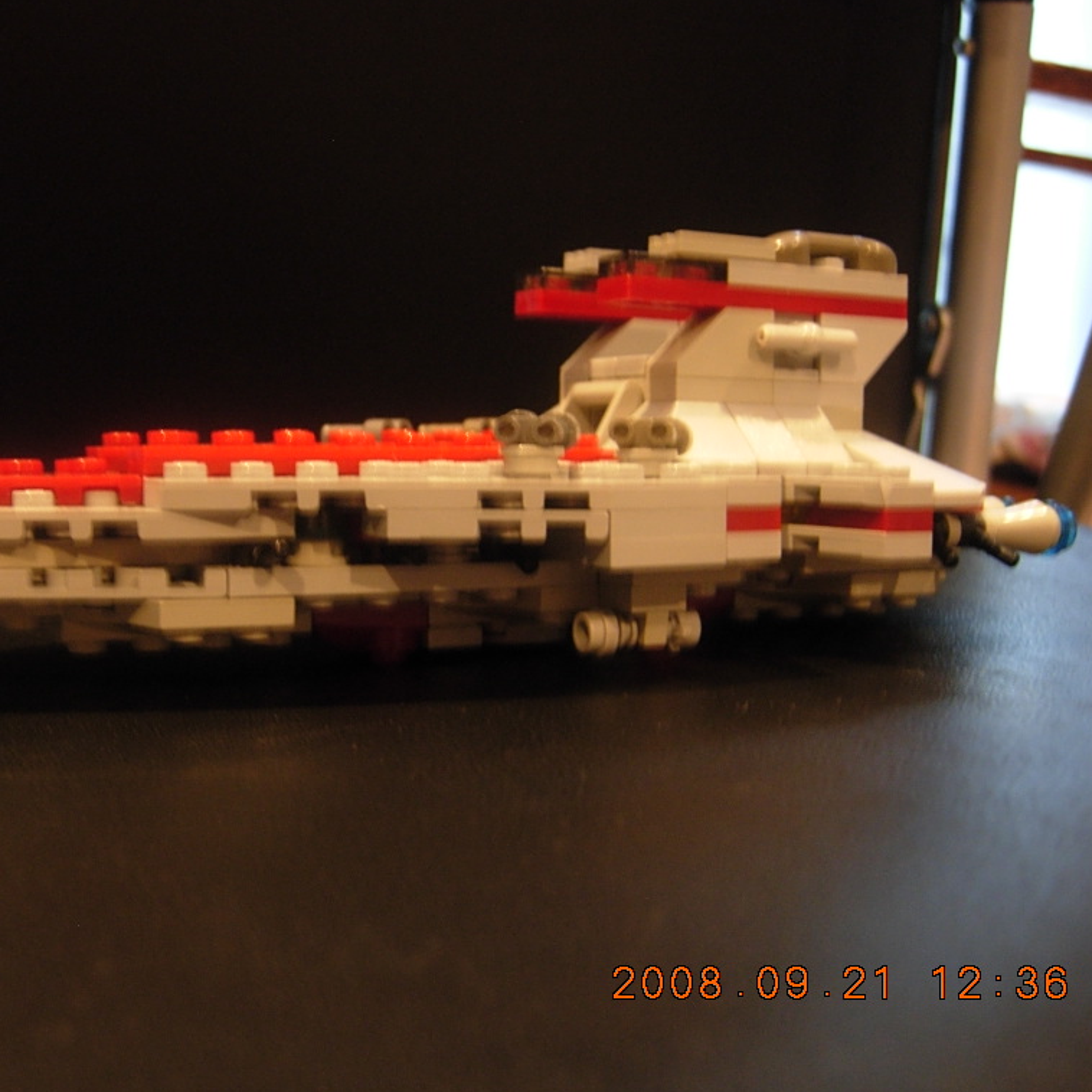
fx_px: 1535
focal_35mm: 43
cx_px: 392
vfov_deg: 39.2
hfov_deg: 38.8
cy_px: 546
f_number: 2.7
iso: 158
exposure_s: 1/4
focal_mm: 7.5
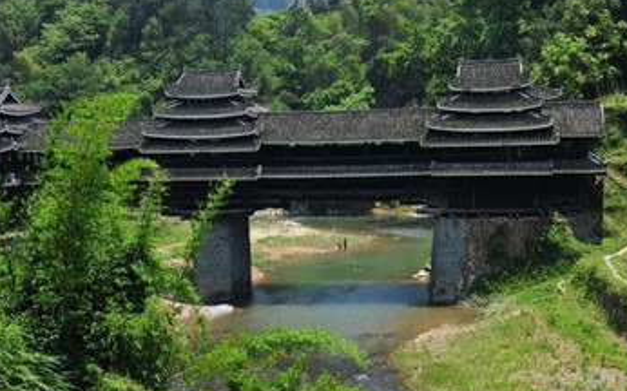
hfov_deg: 33.1
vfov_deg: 21.0
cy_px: 161
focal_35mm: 62
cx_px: 303
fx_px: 1053
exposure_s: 1/400
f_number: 8
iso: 200
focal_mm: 31
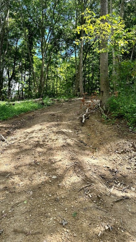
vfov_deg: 69.9
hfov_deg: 42.6
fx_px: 173
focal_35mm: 27
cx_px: 52
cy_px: 124
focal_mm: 6.86
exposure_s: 1/952
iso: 80
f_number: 1.78
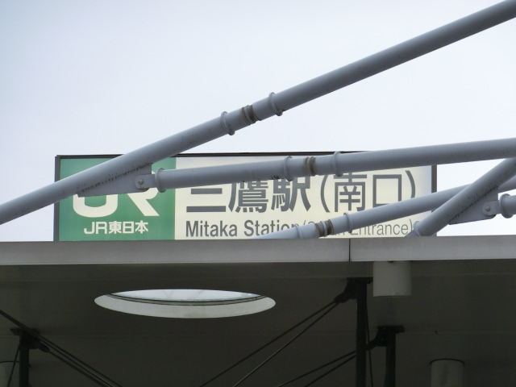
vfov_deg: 5.8
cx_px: 258
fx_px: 3801
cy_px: 194
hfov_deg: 7.8
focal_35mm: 255
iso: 250
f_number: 5.9
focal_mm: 45.4
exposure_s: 1/250
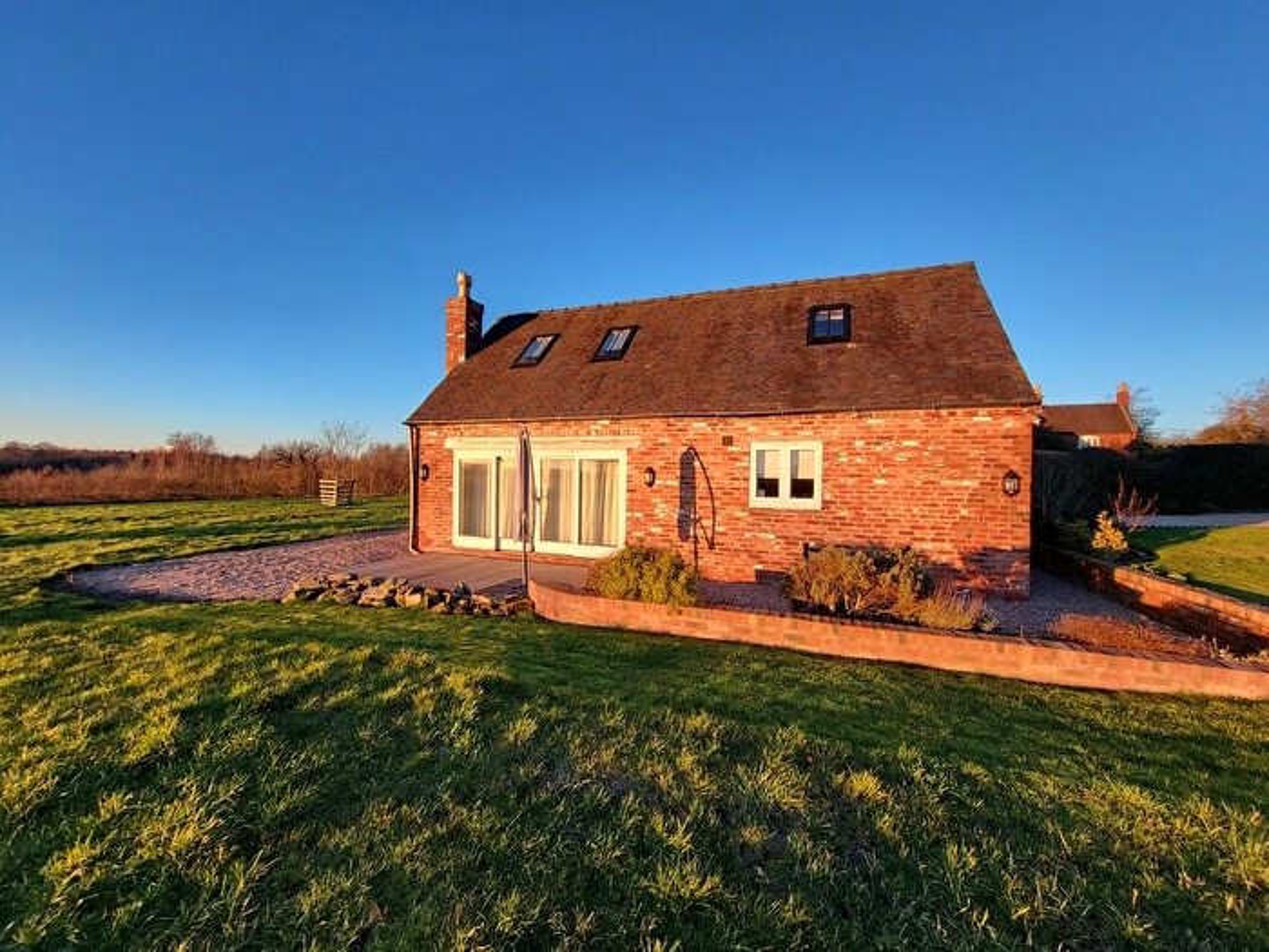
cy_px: 476
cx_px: 634
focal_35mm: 13
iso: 32
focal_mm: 1.74
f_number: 2.2
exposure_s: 1/163
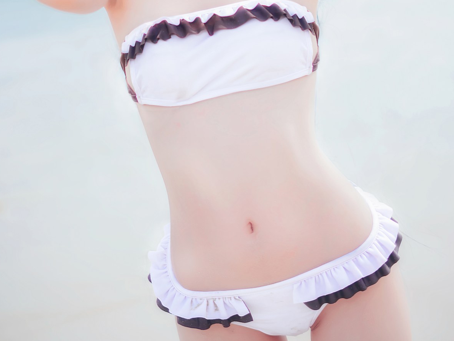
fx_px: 958
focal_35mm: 73
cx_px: 225
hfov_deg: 26.7
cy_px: 22
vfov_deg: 19.7
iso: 100
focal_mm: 50
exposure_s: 1/2000
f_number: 1.8
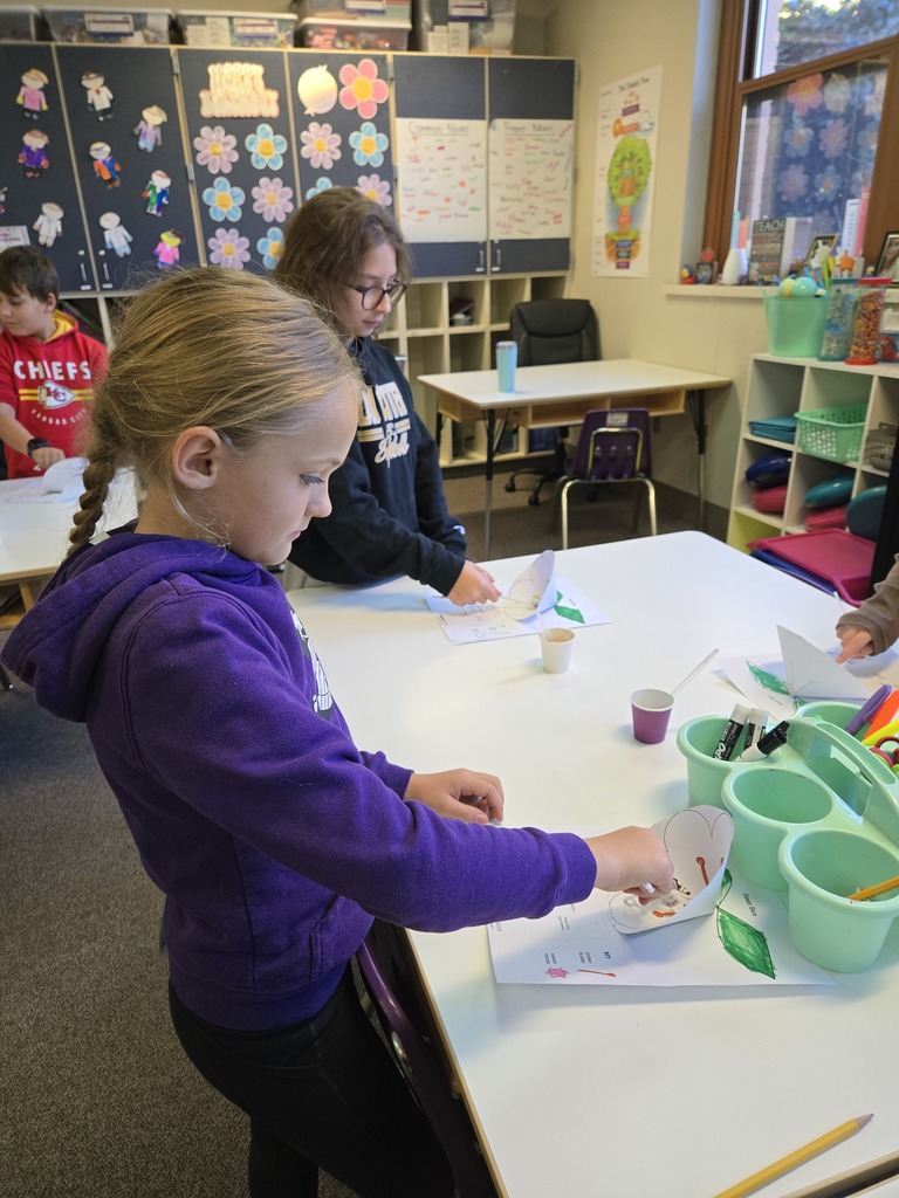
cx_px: 450
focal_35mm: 23
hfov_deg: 58.9
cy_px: 599
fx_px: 796
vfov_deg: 73.9
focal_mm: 5.4
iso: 320
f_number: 1.8
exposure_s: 1/120
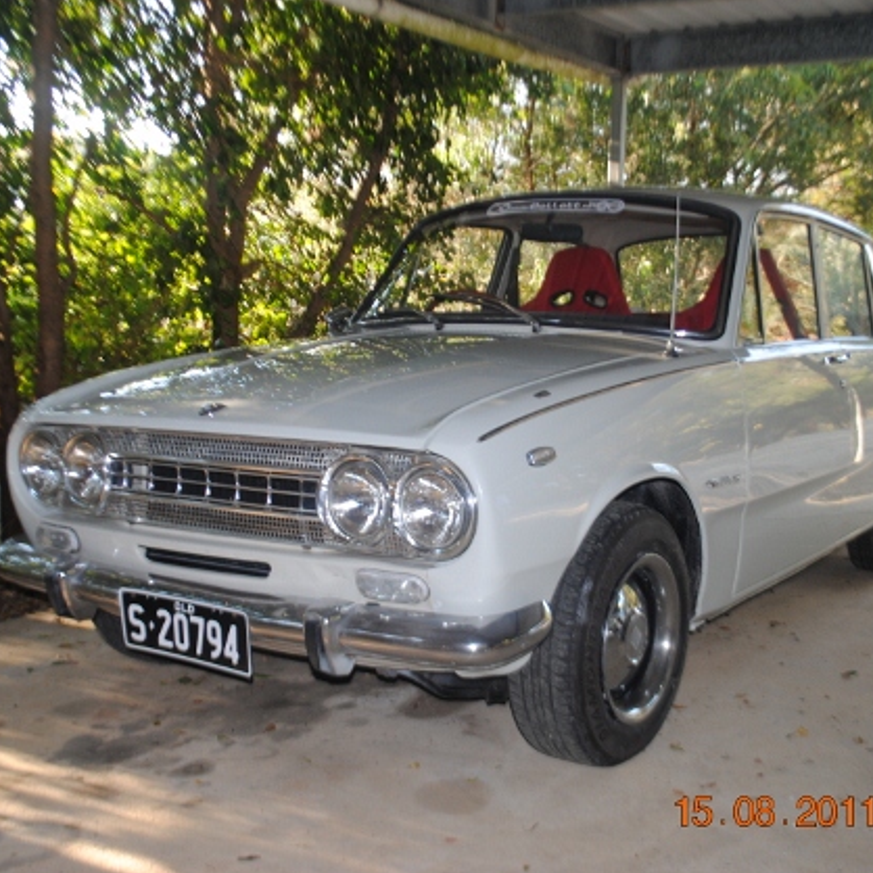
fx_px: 1227
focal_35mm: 43
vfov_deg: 39.2
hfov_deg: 39.2
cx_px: 462
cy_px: 432
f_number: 4
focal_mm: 22
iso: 200
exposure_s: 1/60
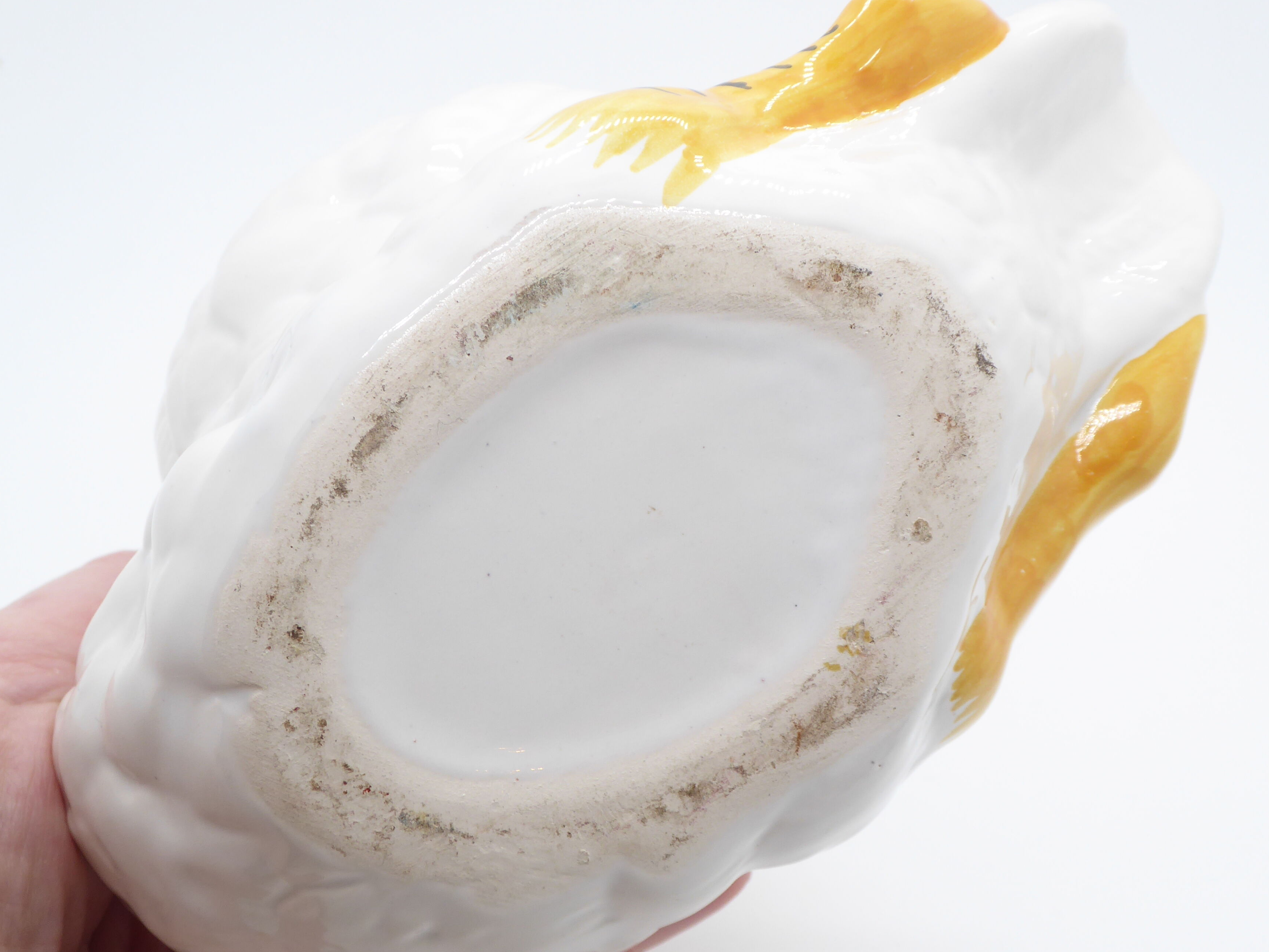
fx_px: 2090
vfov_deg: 25.7
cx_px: 672
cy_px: 494
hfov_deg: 33.8
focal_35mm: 57
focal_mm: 8.4
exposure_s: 1/60
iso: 100
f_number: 4
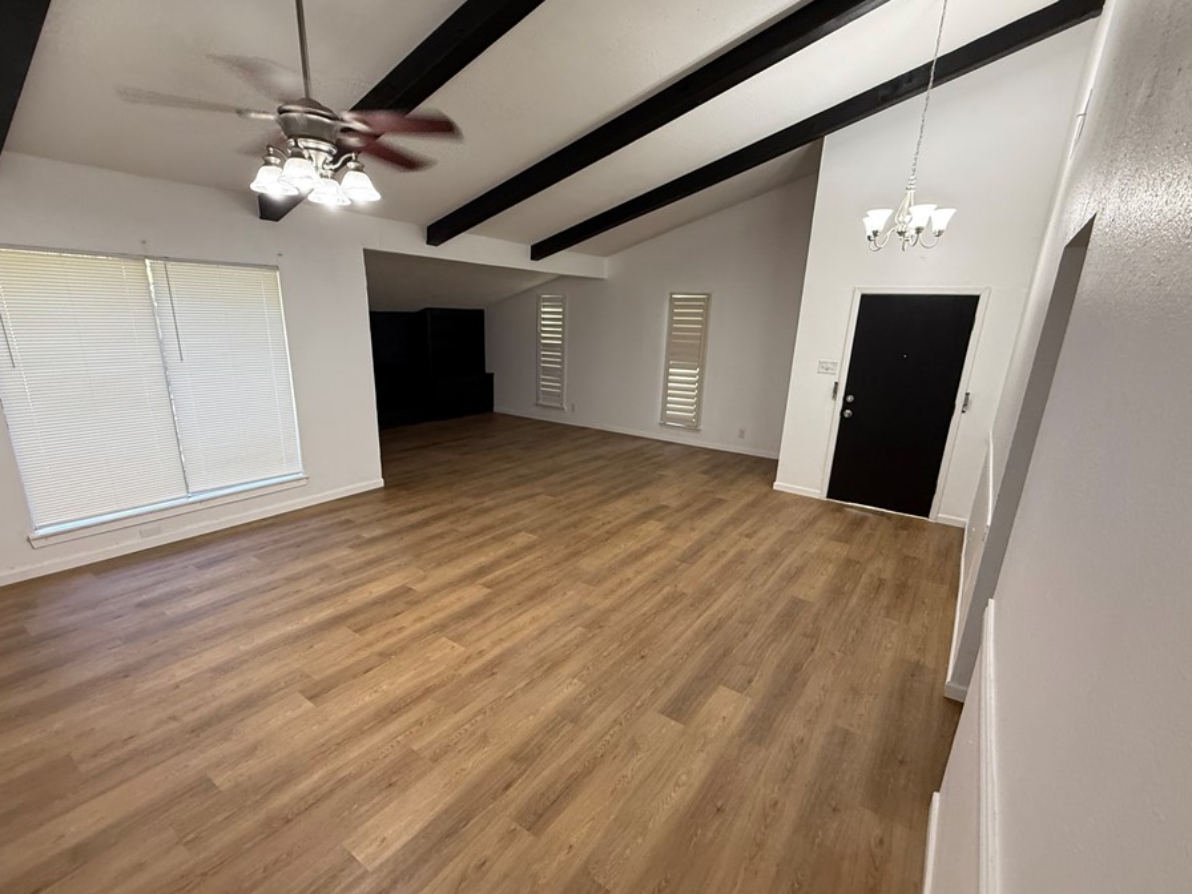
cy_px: 482
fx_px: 551
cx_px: 577
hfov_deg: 94.5
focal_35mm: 16
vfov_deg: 78.0
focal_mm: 2.22
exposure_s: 1/60
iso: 320
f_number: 2.2
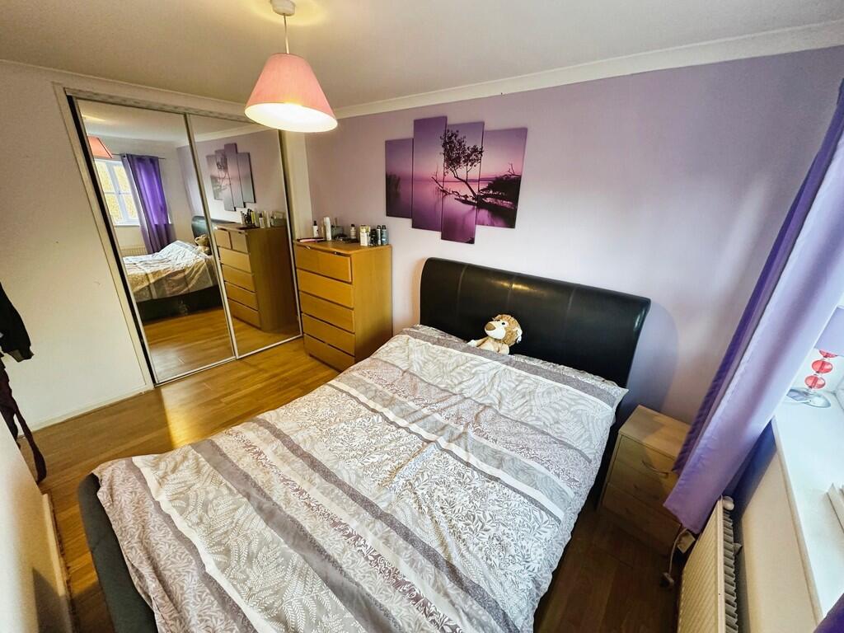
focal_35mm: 14
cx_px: 422
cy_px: 316
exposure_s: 1/60
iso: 320
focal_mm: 2.22
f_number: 2.2
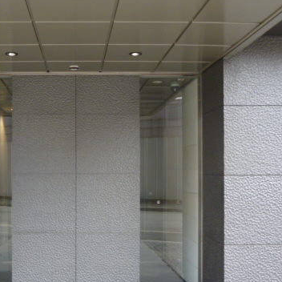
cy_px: 170
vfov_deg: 37.4
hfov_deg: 36.8
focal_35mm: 45
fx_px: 415
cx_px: 78
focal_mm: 5
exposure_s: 1/60
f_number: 3.1
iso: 160
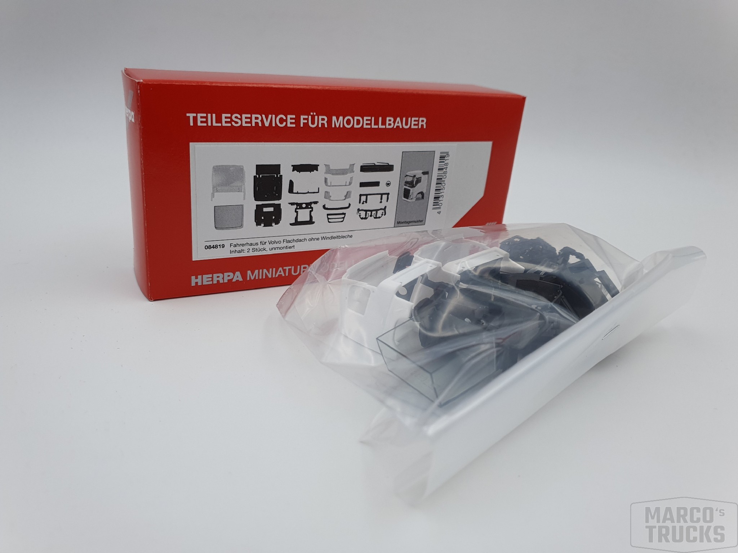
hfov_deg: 67.3
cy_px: 276
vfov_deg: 53.1
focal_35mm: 26
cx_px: 369
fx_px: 554
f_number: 2.4
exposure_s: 1/658
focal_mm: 4.32
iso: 50
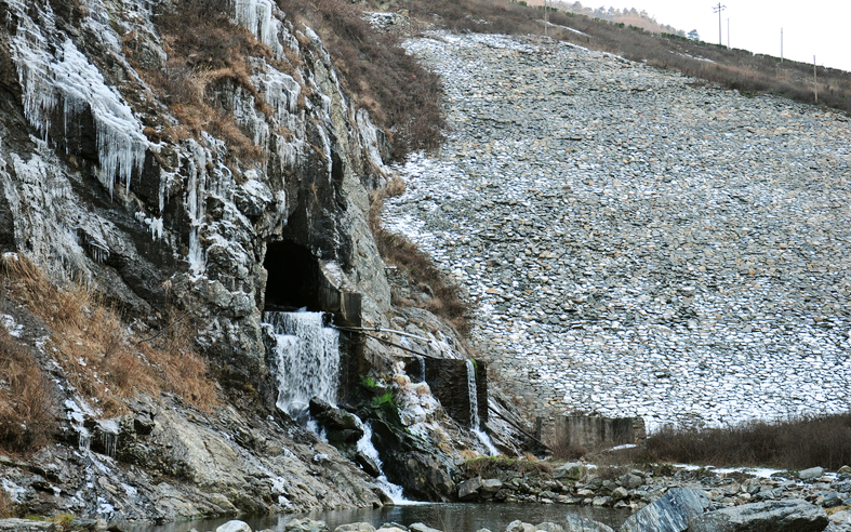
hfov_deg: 34.5
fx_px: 1368
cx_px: 426
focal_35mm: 59
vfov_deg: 22.0
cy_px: 258
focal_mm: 38
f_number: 4.5
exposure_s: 1/60
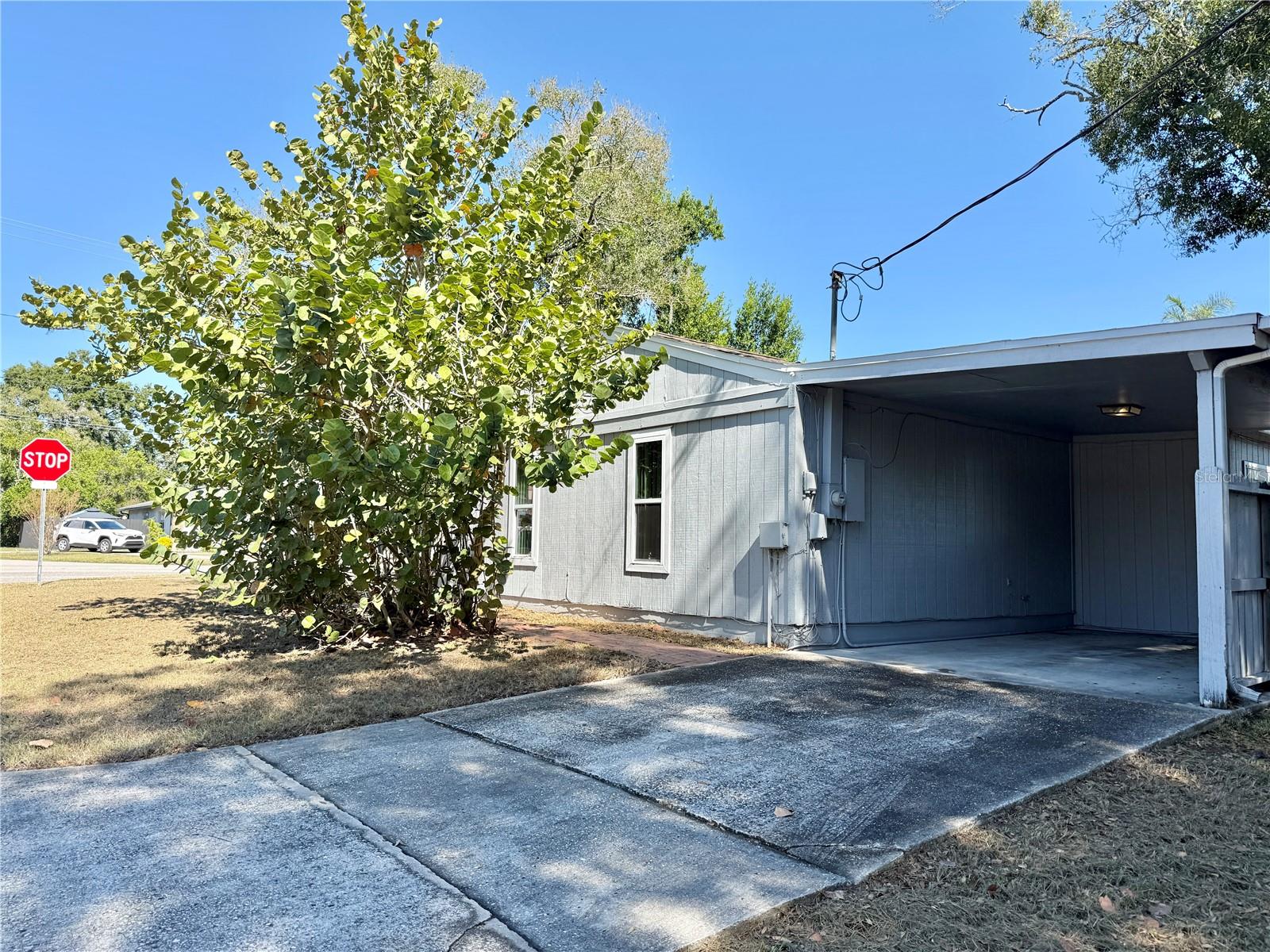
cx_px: 635
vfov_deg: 56.8
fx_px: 881
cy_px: 476
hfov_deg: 71.6
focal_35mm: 24
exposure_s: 1/2110
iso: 80
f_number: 1.78
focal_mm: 6.76
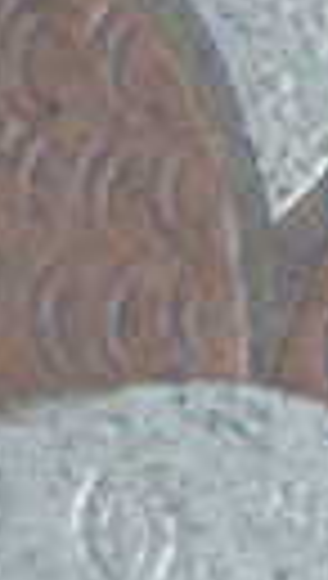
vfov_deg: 8.0
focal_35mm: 265
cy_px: 805
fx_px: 4079
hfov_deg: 4.6
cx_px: 180
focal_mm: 8.5
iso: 800
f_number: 4.2
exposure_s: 1/60
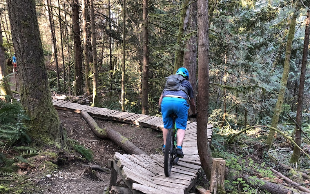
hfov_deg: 62.9
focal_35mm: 30
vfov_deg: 41.8
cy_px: 104
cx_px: 156
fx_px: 254
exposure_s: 1/15
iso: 40
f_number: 1.8
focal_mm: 4
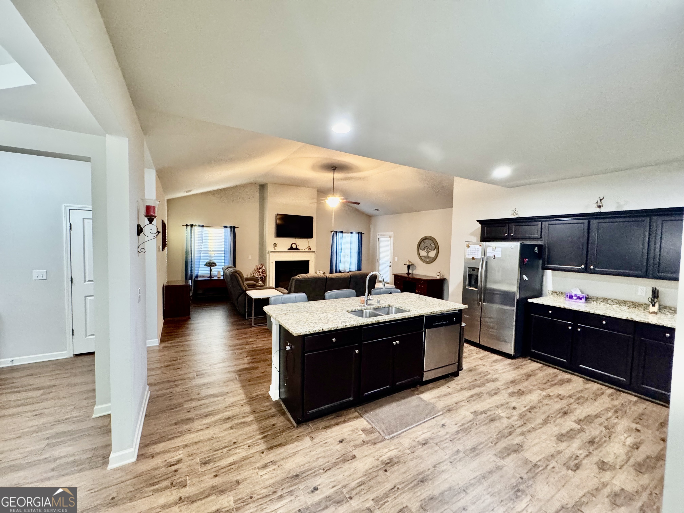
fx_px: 277
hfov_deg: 102.1
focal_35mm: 14
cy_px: 256
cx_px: 342
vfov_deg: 85.7
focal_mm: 2.22
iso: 800
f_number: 2.2
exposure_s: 1/60
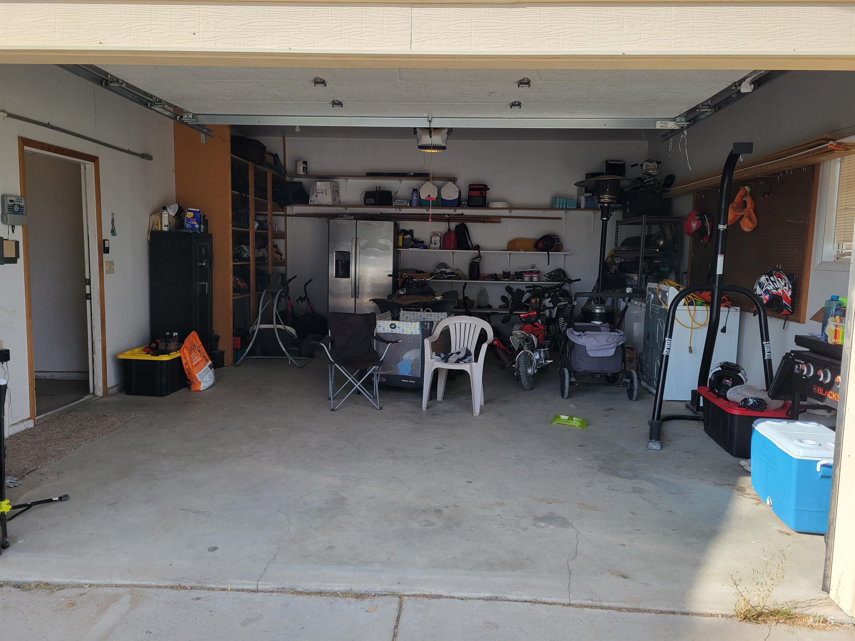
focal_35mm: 26
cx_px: 428
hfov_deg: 67.3
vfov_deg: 53.1
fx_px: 642
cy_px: 320
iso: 40
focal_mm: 5.4
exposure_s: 1/569
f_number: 1.8
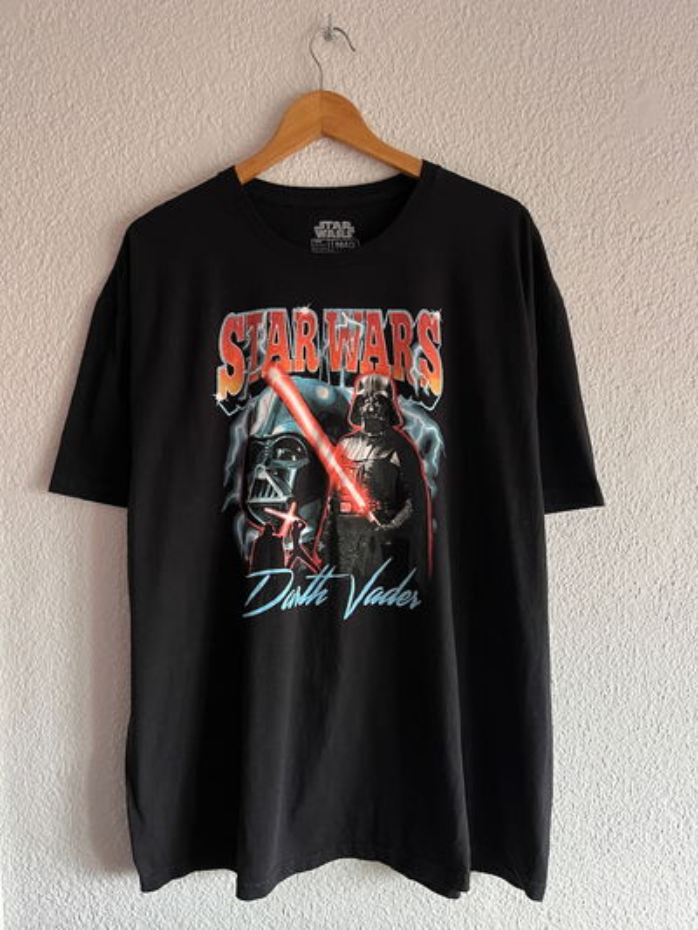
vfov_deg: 67.3
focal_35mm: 26
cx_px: 349
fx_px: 699
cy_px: 465
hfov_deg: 53.1
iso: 160
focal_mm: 5.1
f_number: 1.6
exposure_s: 1/60
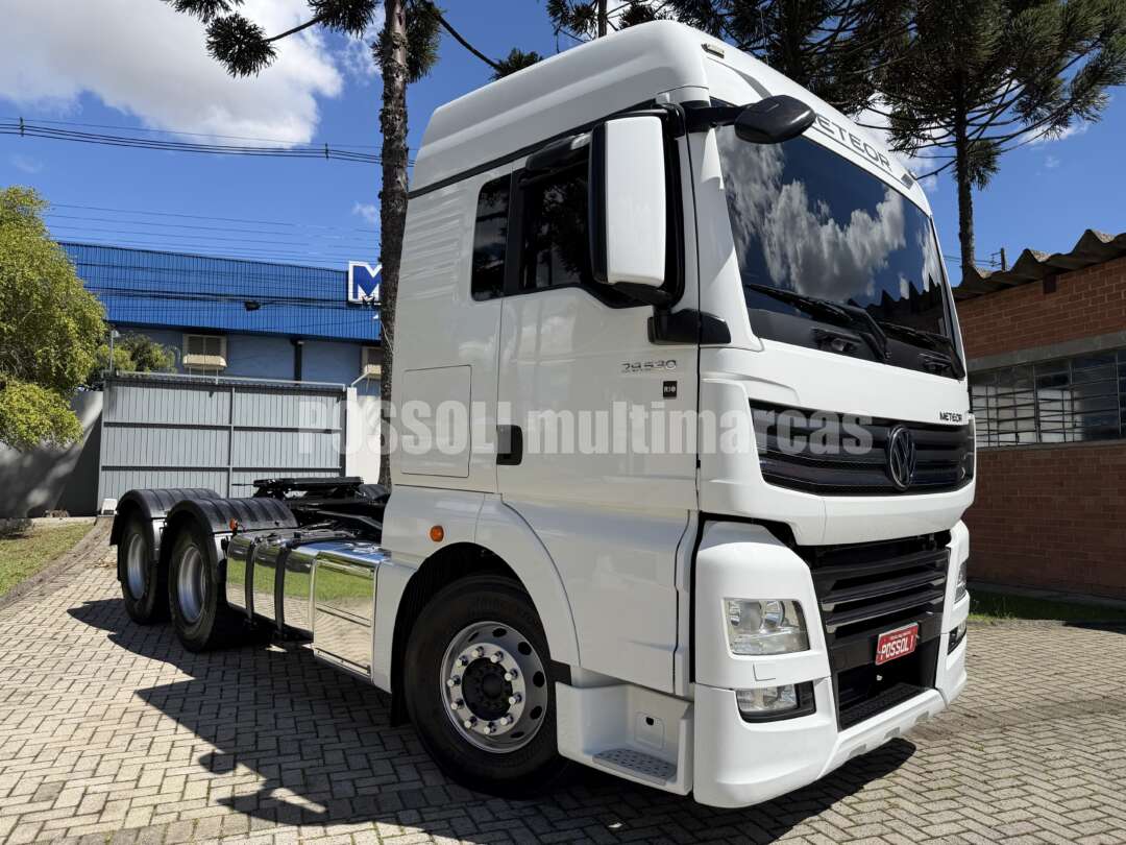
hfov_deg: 71.6
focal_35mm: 24
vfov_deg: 56.8
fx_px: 781
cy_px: 422
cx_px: 563
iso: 80
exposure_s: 1/5714
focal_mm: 6.76
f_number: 1.78
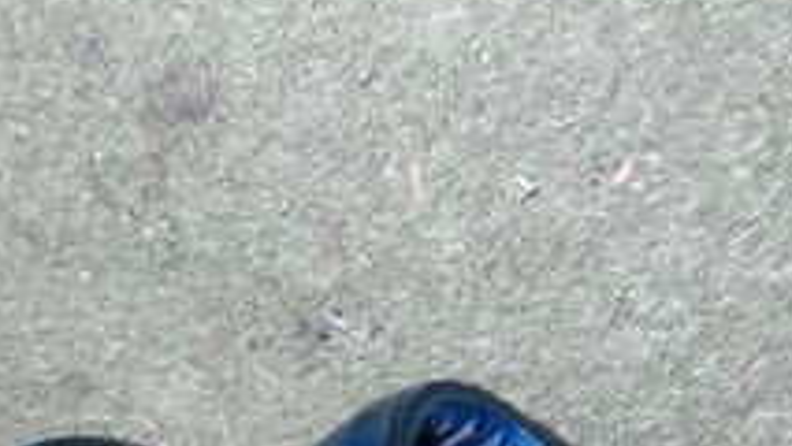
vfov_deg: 12.1
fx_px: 1933
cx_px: 89
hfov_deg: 22.6
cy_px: 810
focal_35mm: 92
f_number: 6.3
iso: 200
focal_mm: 5.4
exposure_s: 1/30
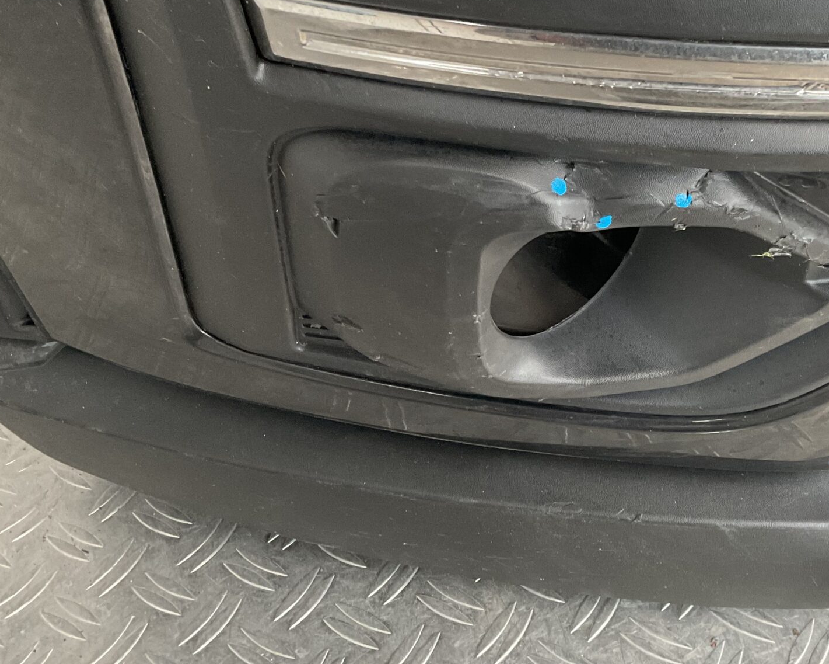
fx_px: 1251
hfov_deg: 36.0
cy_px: 272
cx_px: 603
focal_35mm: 51
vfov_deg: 29.6
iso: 250
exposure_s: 1/60
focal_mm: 3
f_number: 1.8
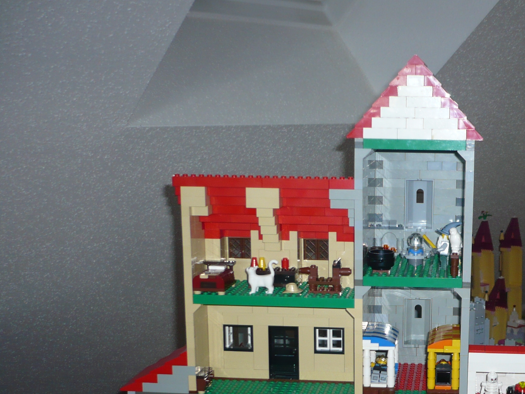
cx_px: 418
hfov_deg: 32.9
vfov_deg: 25.2
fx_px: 865
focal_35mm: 57
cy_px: 316
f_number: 2.8
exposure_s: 1/30
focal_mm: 5.8
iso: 100
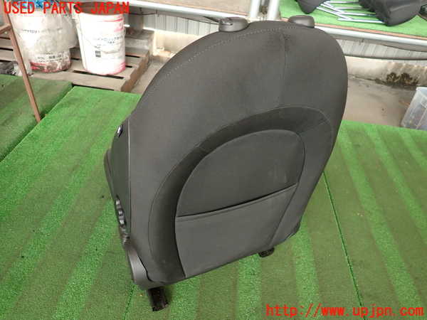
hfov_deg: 69.4
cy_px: 160
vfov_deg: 54.9
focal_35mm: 25
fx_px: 308
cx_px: 214
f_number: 2
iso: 200
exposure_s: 1/60
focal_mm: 4.5
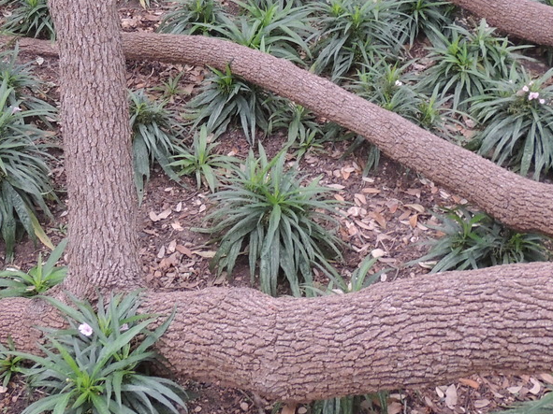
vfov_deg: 27.4
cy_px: 79
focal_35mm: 52
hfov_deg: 36.2
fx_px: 831
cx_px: 156
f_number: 3
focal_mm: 4.3
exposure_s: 1/15
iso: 400
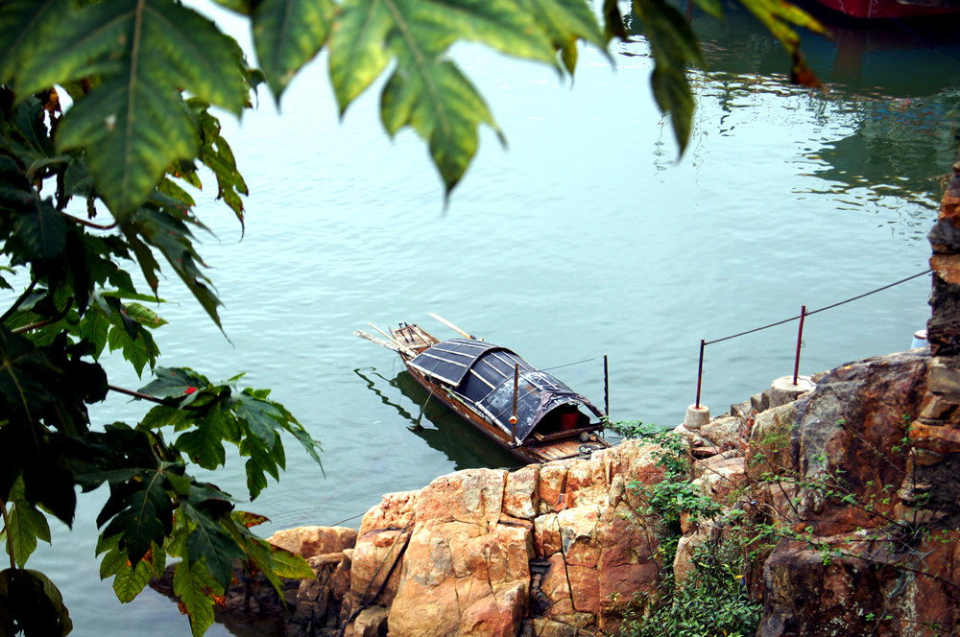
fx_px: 1997
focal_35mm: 75
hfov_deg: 27.0
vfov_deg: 18.1
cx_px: 480
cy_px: 318
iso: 160
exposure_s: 1/160
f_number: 5.6
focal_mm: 50
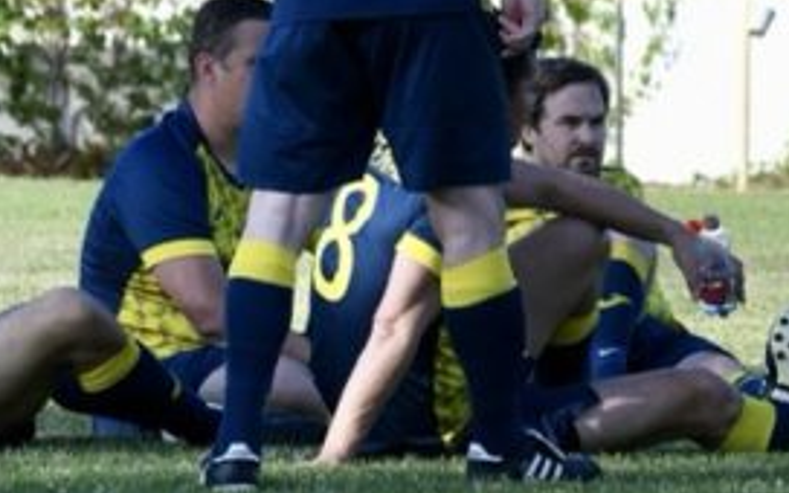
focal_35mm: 479
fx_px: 10300
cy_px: 96
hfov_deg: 4.4
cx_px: 998
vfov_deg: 2.7
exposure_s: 1/1600
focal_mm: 125
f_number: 7.1
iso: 1250
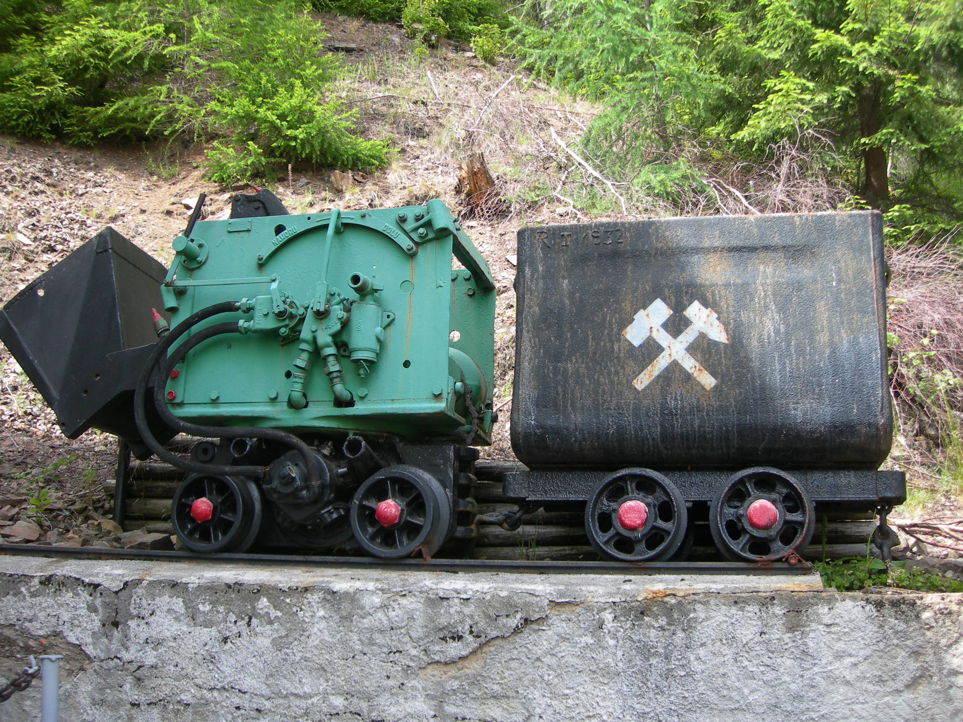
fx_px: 1057
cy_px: 361
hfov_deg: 49.0
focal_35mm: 38
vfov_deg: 37.7
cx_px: 482
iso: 50
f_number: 2.8
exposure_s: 1/182
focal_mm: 7.8
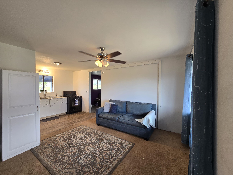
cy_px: 88
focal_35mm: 13
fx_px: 88
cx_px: 116
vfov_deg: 89.9
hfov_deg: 106.2
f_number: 2.2
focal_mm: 2.2
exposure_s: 1/60
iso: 64
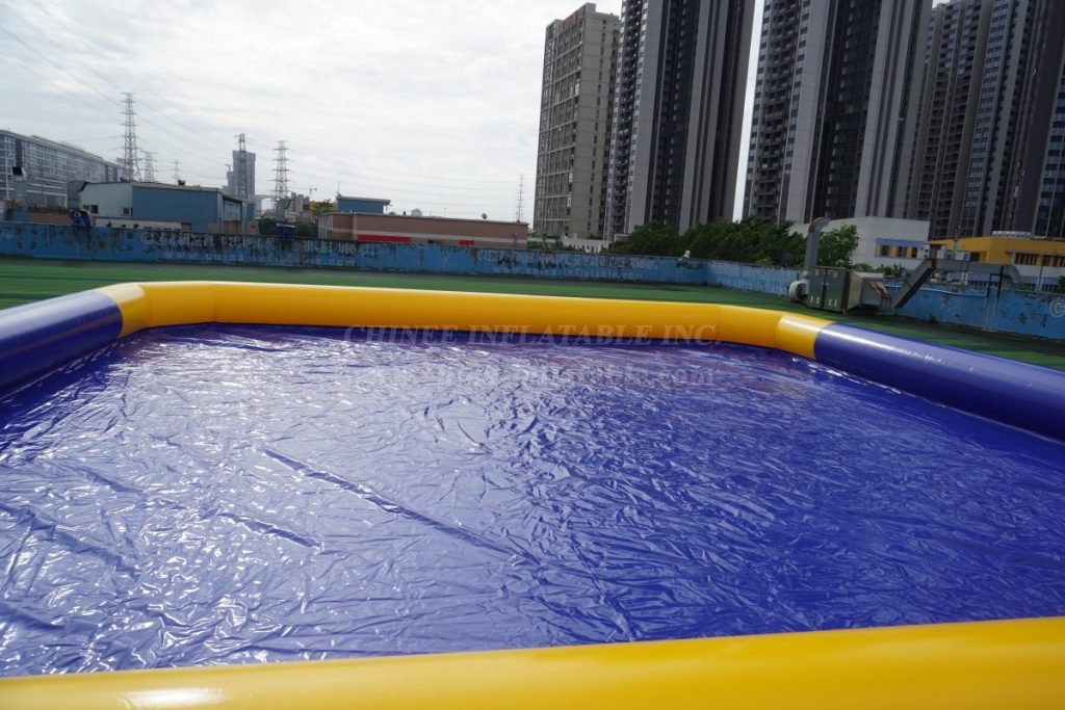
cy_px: 355
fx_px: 710
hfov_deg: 73.7
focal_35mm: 24
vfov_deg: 53.1
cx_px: 532
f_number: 8
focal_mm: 16
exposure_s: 1/320
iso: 100
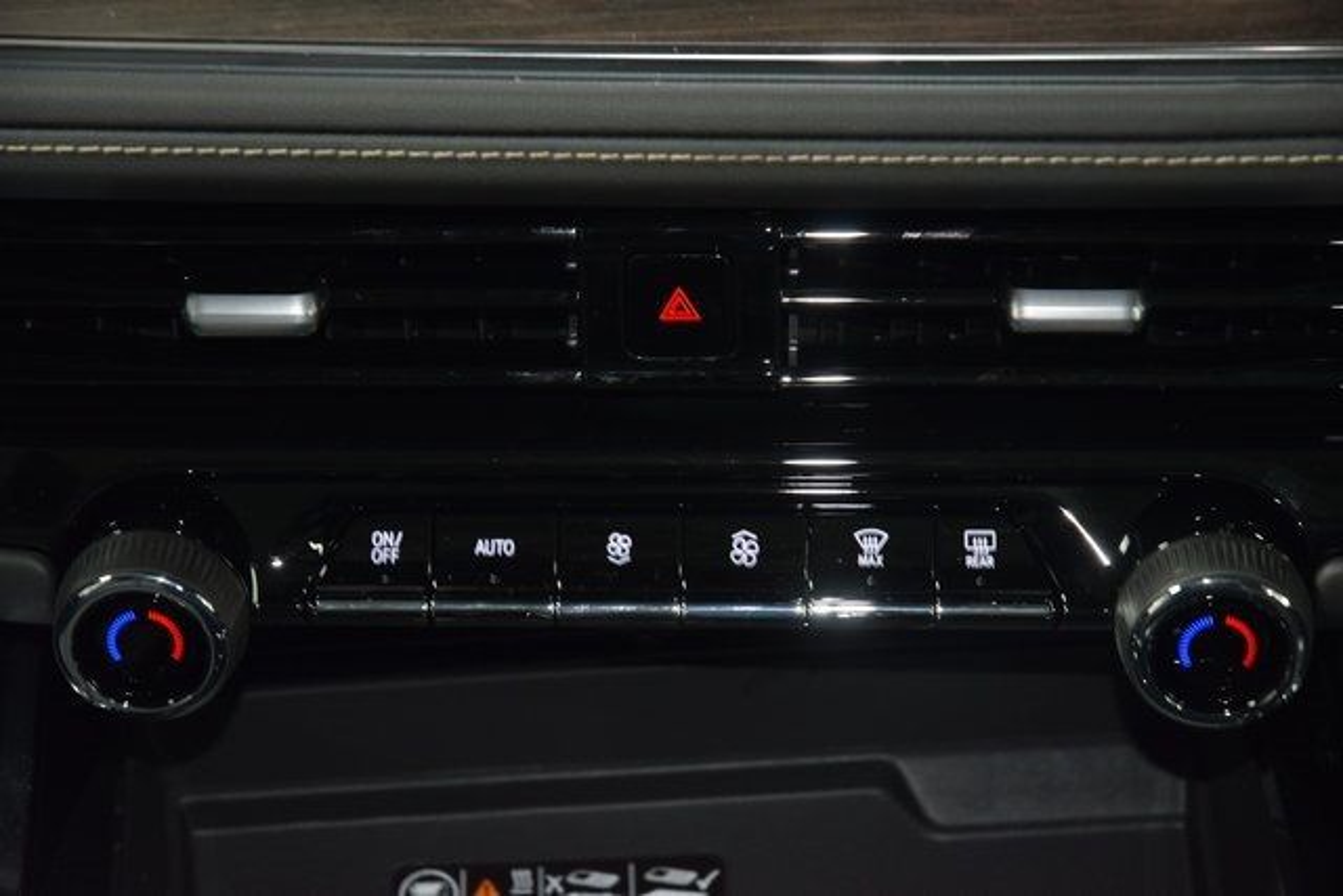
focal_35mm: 105
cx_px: 672
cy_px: 448
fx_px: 3918
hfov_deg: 19.5
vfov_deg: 13.0
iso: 1400
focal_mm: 70
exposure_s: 1/20
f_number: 4.5
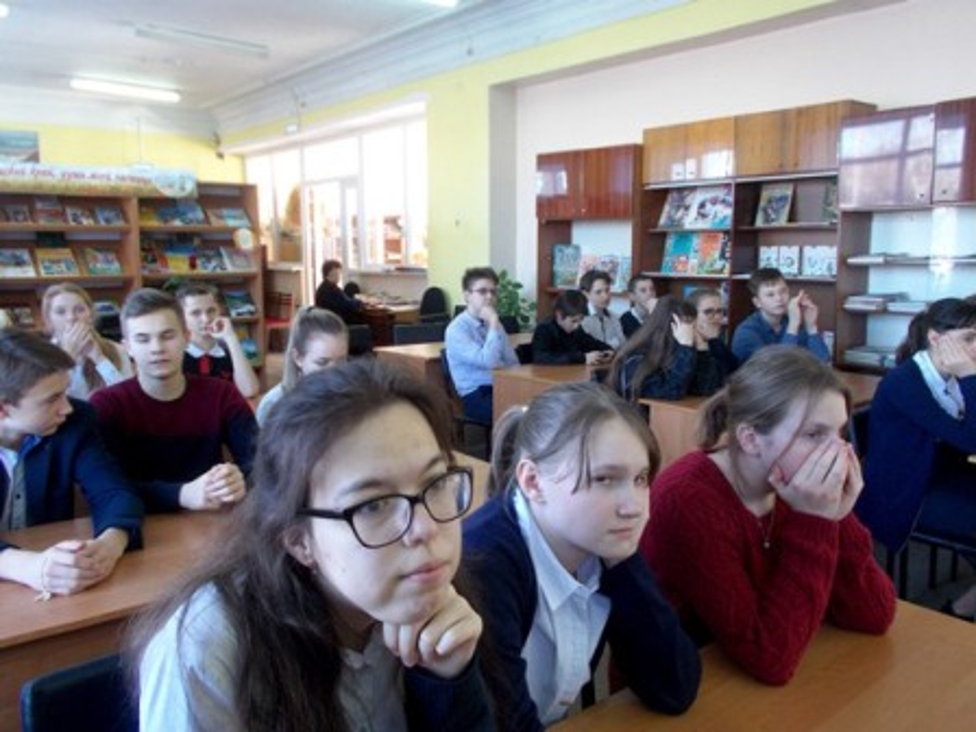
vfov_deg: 46.8
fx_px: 846
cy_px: 366
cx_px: 488
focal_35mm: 30
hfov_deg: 60.0
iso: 180
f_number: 3.4
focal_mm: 5.3
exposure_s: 1/25
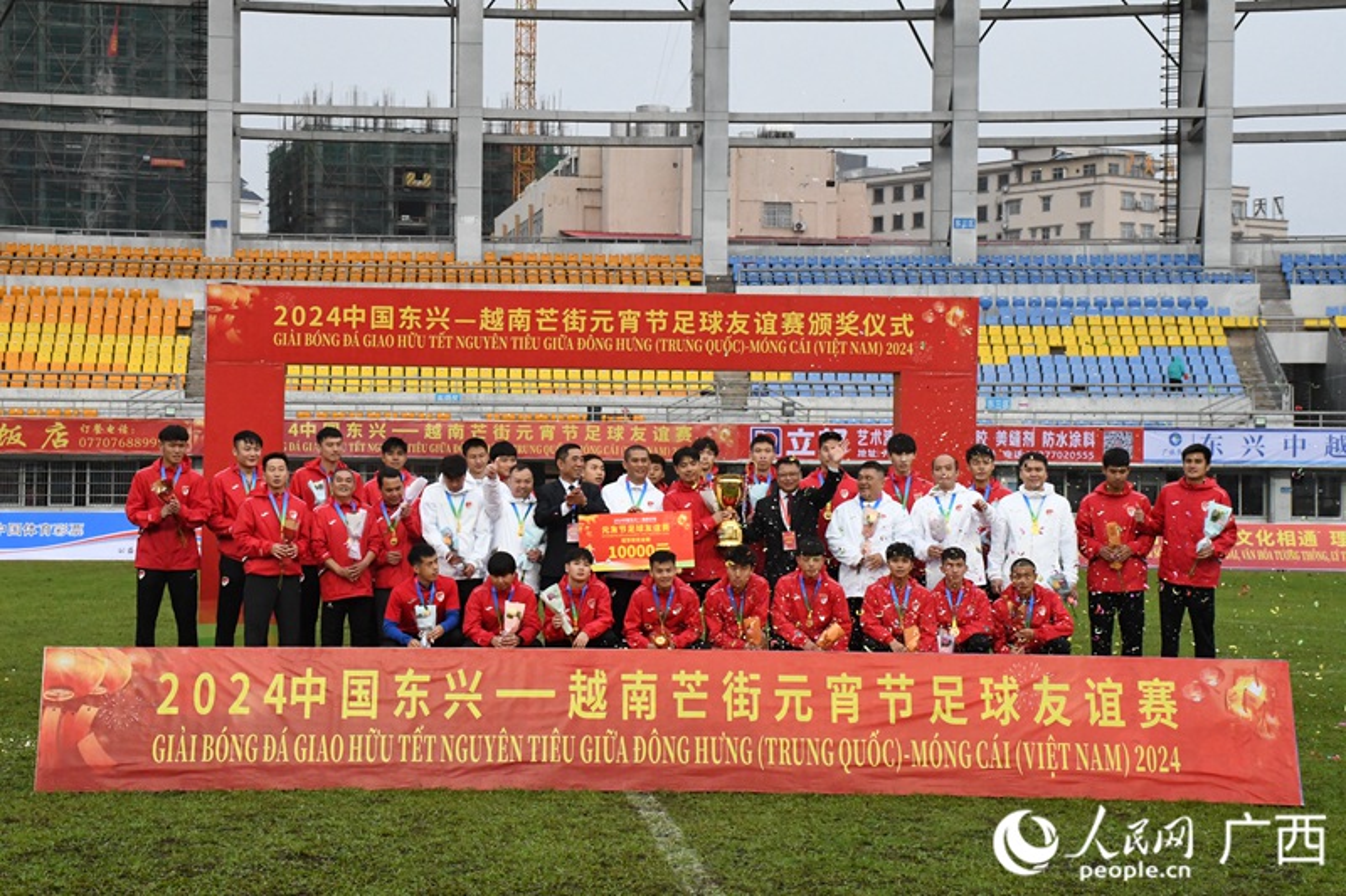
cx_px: 673
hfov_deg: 28.1
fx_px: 2691
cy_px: 448
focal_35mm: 72
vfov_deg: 18.9
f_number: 11
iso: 4000
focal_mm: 48
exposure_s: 1/500
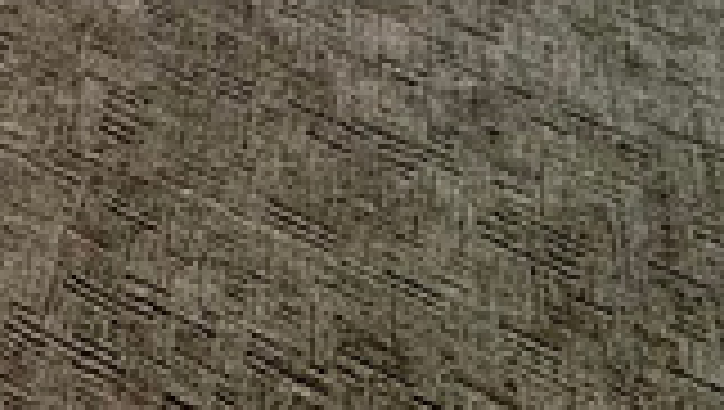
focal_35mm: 97
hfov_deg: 14.6
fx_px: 1864
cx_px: -994
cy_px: -1194
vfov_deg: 8.1
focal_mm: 2.22
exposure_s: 1/129
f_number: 2.2
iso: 40
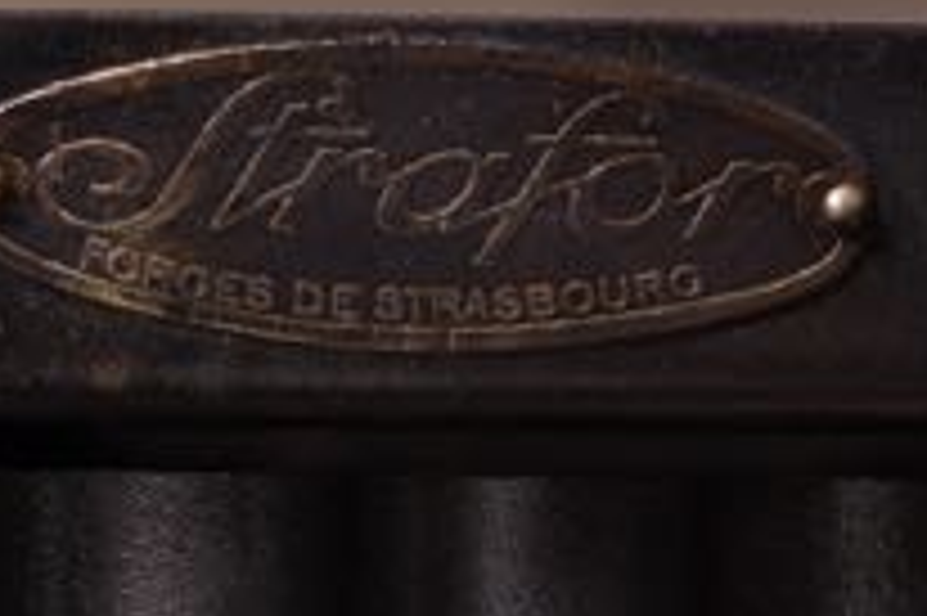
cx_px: 446
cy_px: 465
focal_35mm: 103
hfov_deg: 19.8
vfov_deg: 13.2
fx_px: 2650
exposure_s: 1/125
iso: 2500
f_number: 3.6
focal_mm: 35
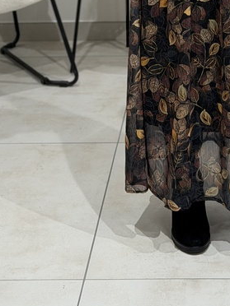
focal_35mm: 130
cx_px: 218
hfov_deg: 11.3
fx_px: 1152
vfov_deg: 14.6
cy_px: -70
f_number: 1.78
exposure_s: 1/125
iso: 50
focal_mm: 6.76
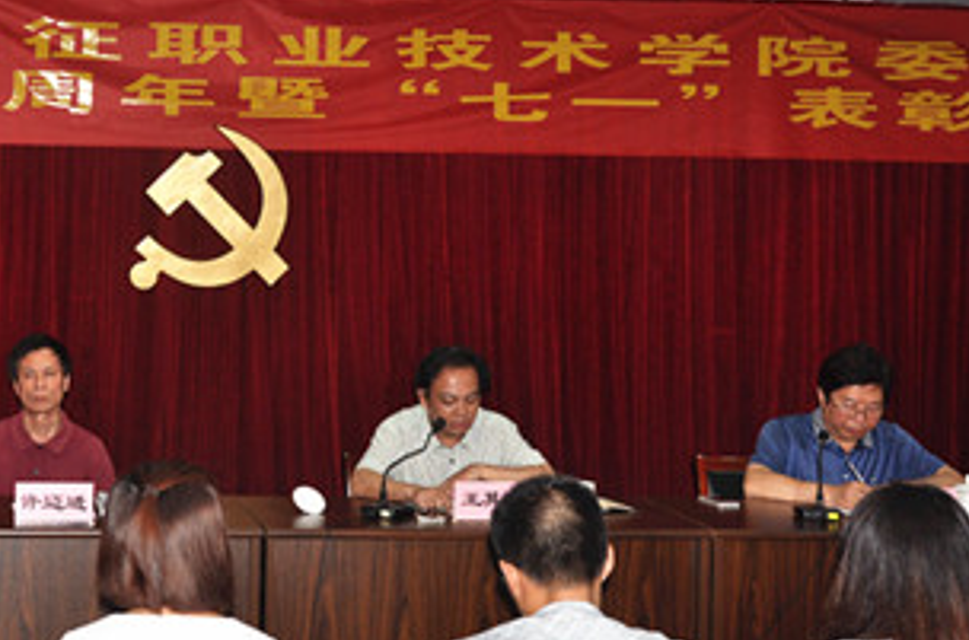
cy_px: 237
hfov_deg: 28.7
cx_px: 198
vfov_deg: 19.6
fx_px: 1852
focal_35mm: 69
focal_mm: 28
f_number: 6.3
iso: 400
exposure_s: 1/60
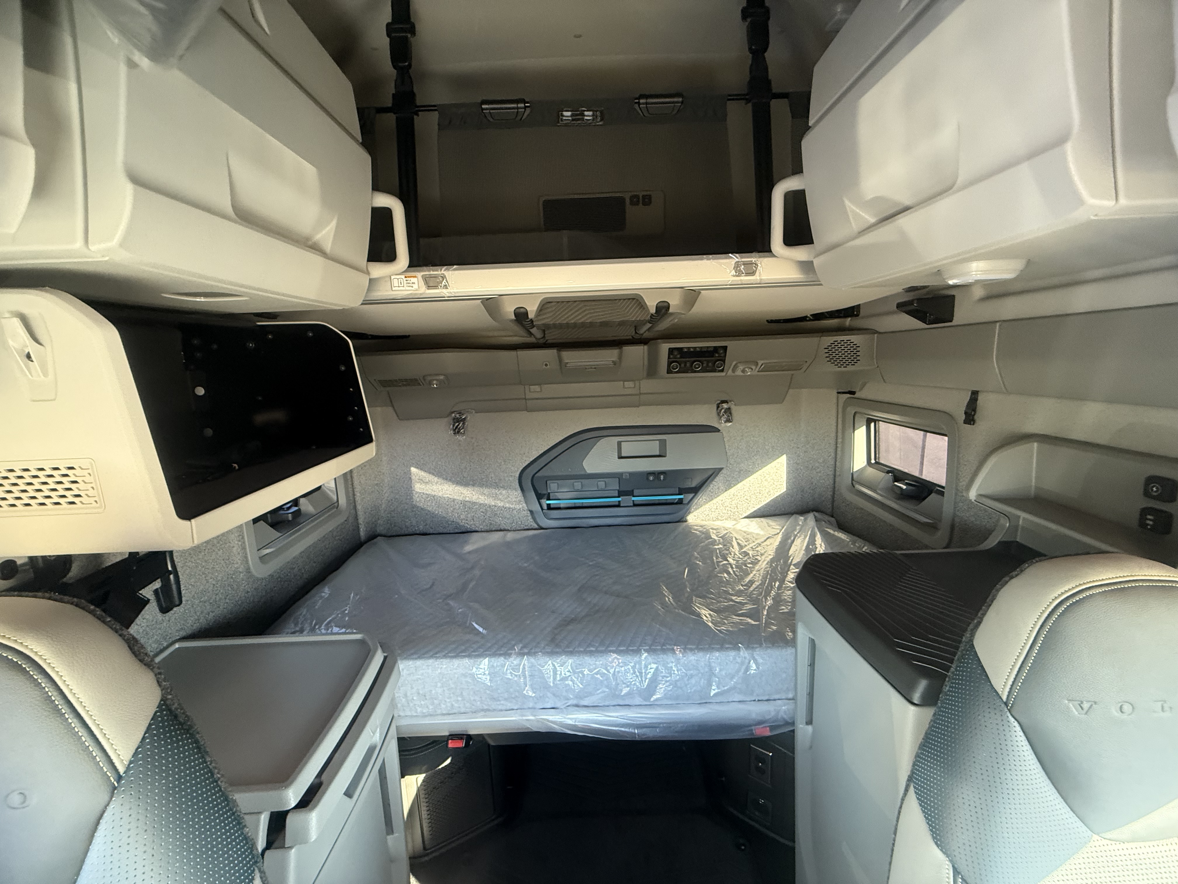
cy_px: 442
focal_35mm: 14
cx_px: 589
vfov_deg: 85.7
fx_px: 476
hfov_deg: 102.1
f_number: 2.2
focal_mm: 2.22
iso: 400
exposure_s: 1/60
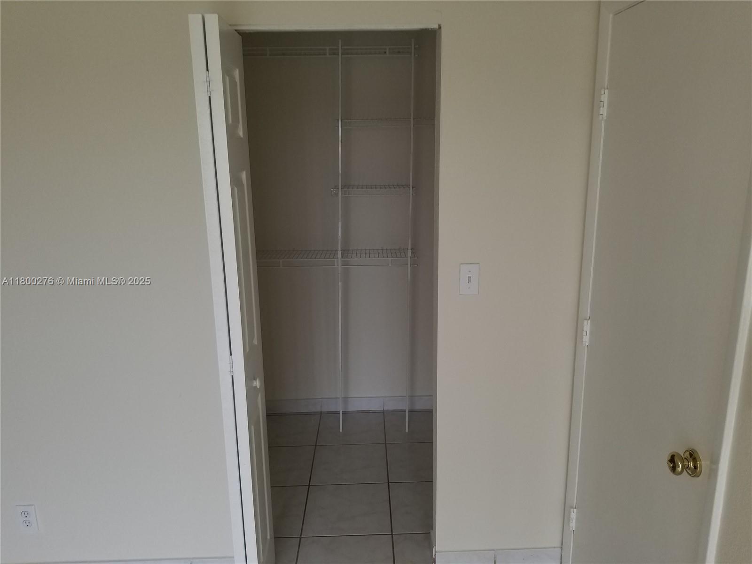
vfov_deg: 53.1
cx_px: 376
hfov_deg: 67.3
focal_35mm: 26
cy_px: 282
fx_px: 565
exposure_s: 1/60
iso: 64
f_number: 1.7
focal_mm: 4.3
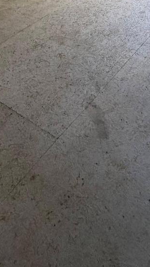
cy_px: 32
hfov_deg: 29.6
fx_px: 283
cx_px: 58
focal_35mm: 40
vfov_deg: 46.1
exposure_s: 1/80
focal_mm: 2.22
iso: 320
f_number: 2.2
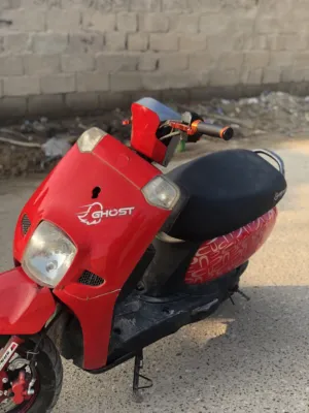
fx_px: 619
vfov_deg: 36.8
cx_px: 154
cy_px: 206
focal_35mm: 52
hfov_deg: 28.0
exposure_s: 1/177
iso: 16
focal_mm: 6
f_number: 2.4
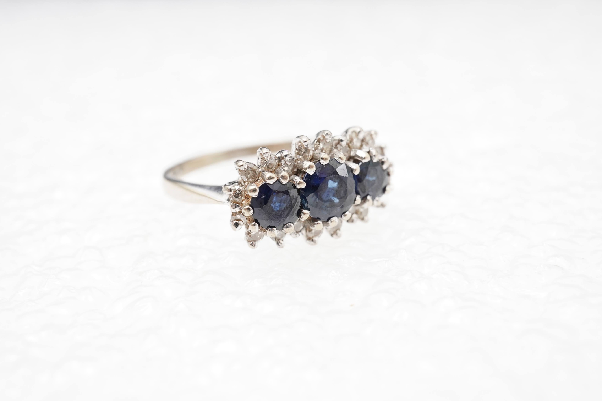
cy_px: 200
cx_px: 301
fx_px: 752
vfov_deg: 29.9
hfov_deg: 43.6
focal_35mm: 45
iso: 640
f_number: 16
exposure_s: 1/125
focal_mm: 30
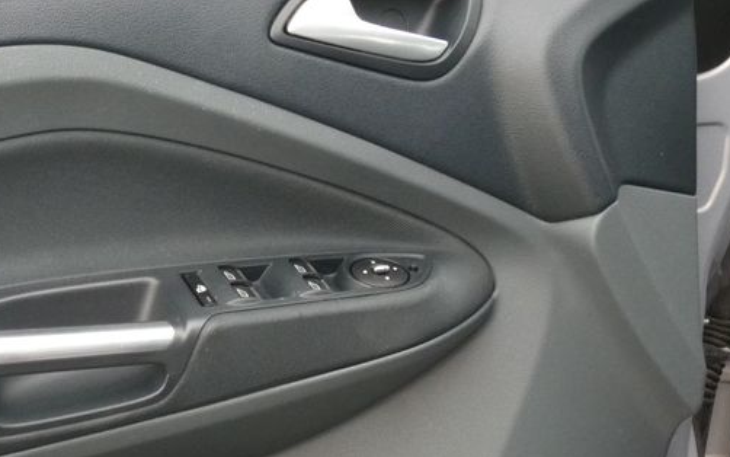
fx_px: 1851
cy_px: 371
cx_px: 4
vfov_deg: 14.0
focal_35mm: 93
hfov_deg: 21.5
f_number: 5.6
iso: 500
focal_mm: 7.8
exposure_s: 1/80
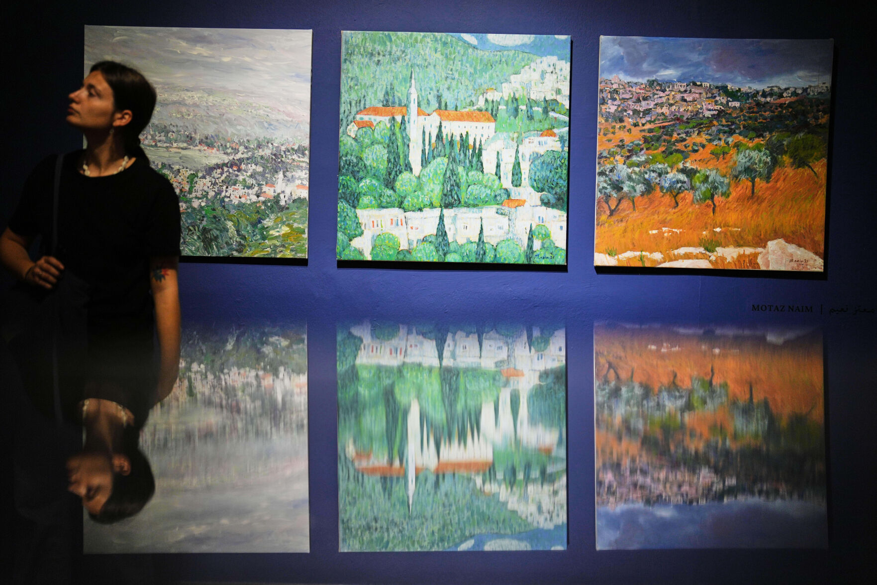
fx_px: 1218
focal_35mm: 50
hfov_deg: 39.6
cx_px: 438
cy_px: 292
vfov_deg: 27.0
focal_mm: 50
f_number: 1.2
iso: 400
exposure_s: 1/500
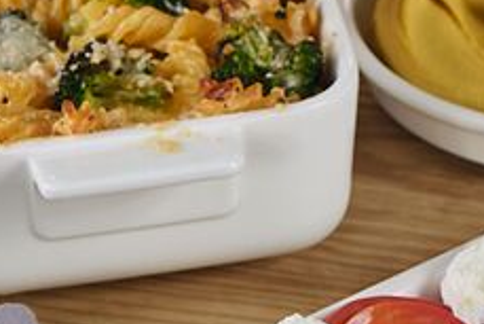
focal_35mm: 397
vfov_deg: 3.5
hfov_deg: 5.2
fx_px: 5341
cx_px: 701
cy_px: 327
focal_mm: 105
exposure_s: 1/10
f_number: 11
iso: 200
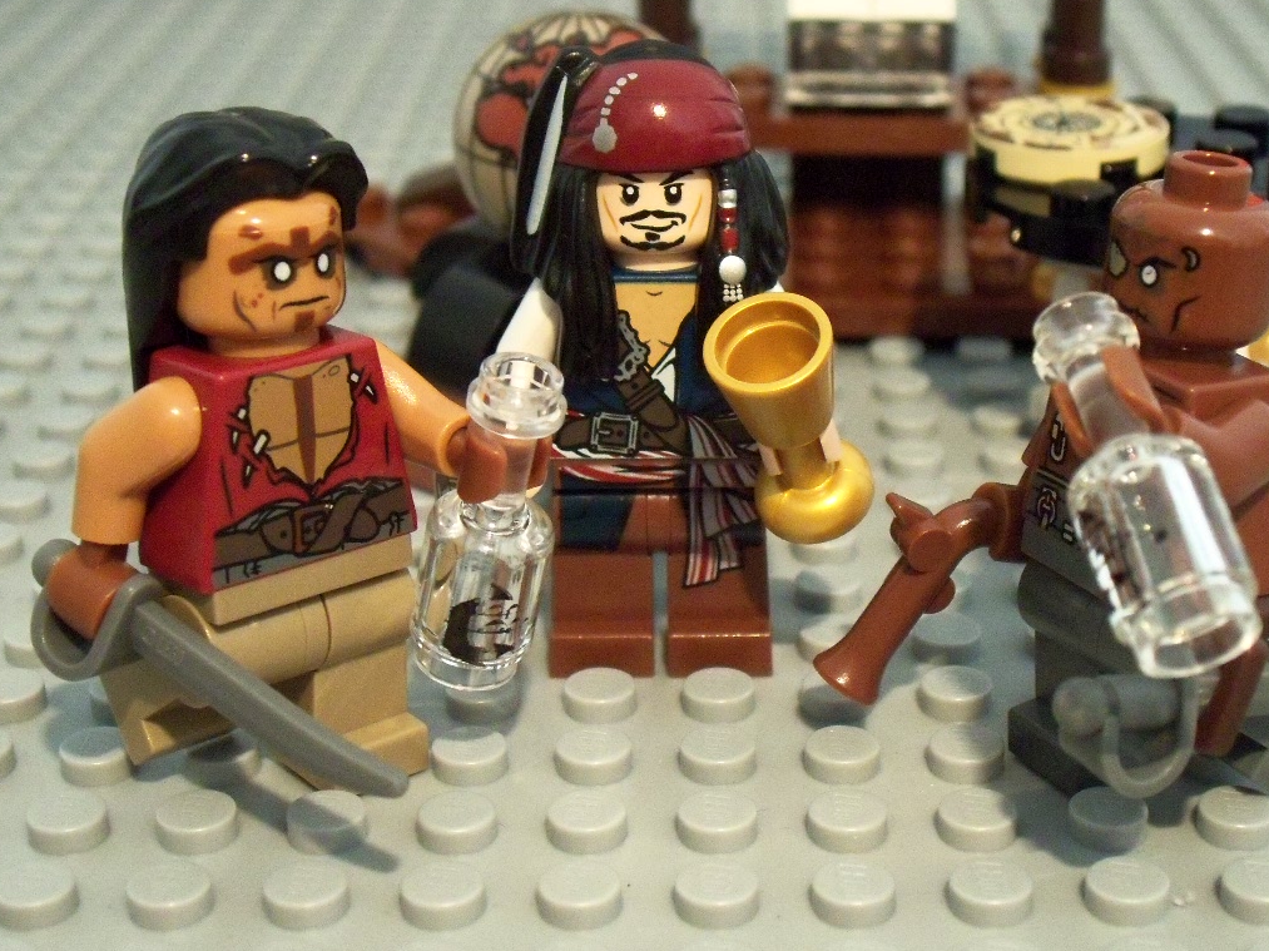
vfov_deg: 21.9
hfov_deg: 28.9
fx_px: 2455
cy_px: 484
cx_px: 744
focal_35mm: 67
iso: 400
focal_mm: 8.8
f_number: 3.6
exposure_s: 1/40
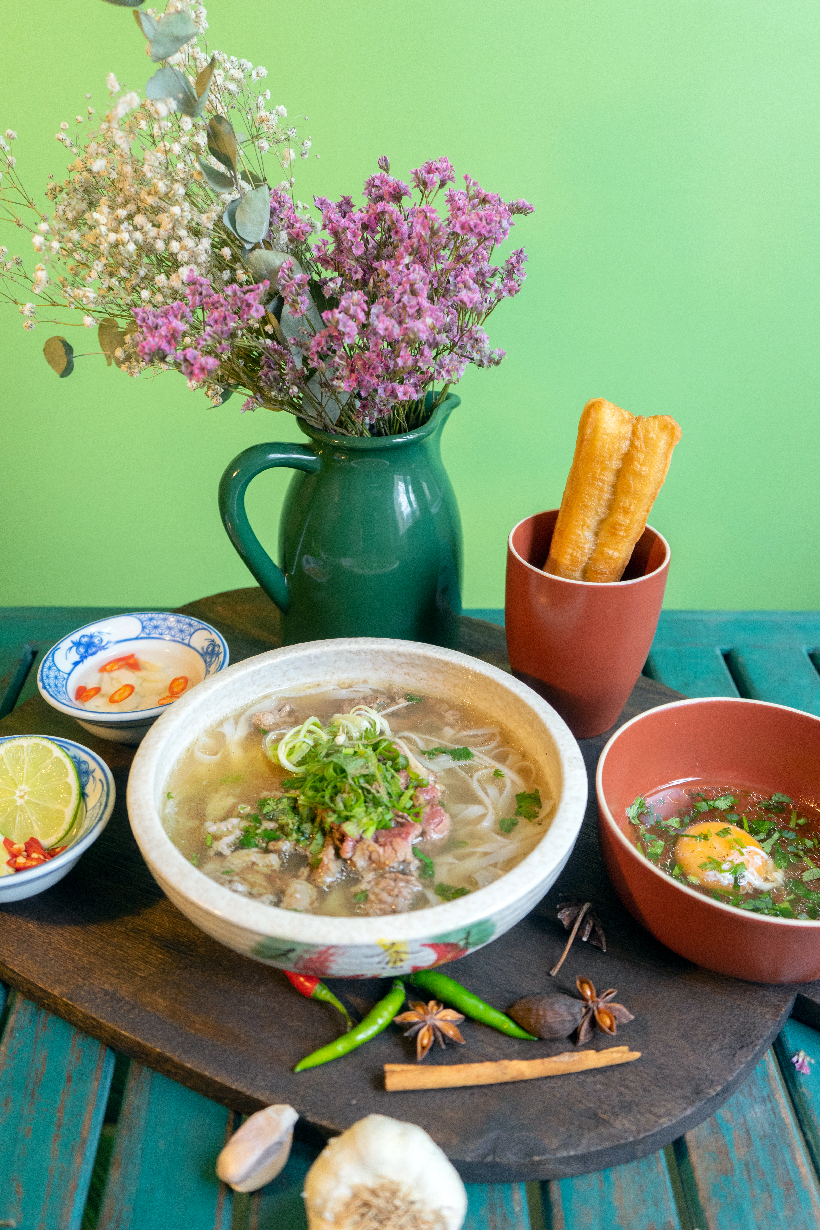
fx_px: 1093
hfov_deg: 41.1
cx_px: 410
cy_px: 615
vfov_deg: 58.7
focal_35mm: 32
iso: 1250
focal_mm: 32
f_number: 4
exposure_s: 1/80
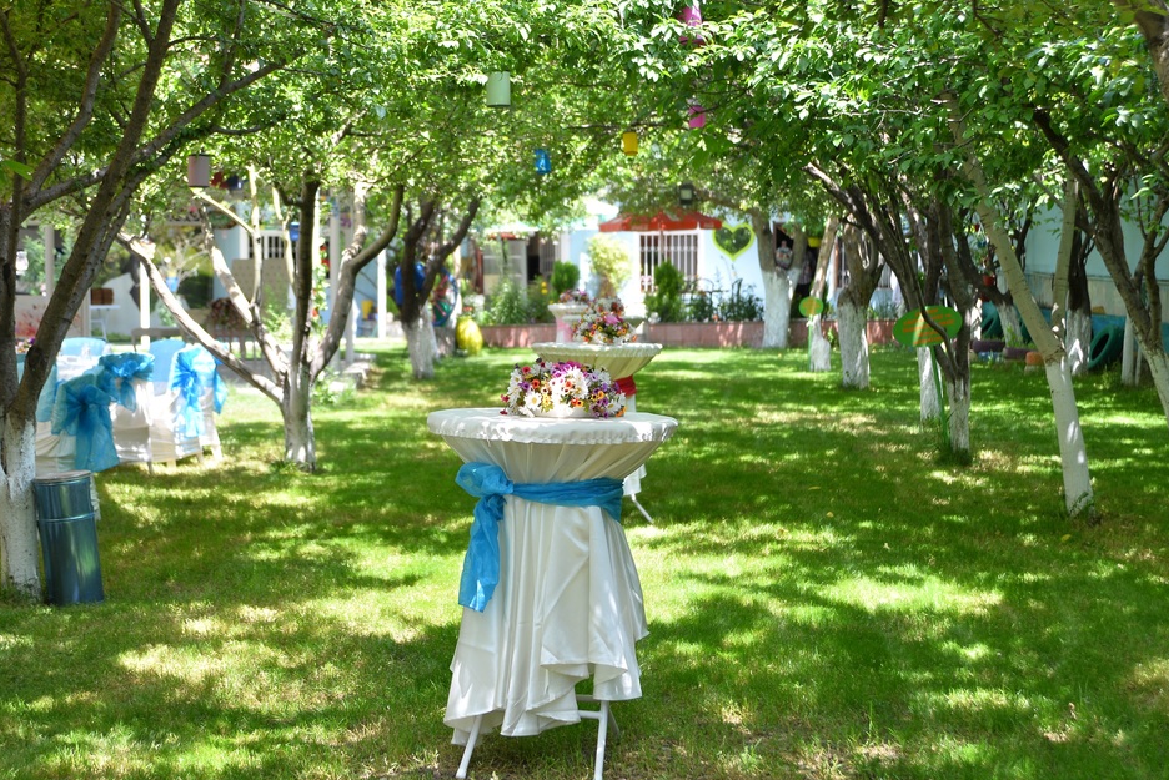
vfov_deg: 23.0
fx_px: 1917
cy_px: 392
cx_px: 538
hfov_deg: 33.9
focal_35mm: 59
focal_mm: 48
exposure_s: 1/250
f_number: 3.5
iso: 160
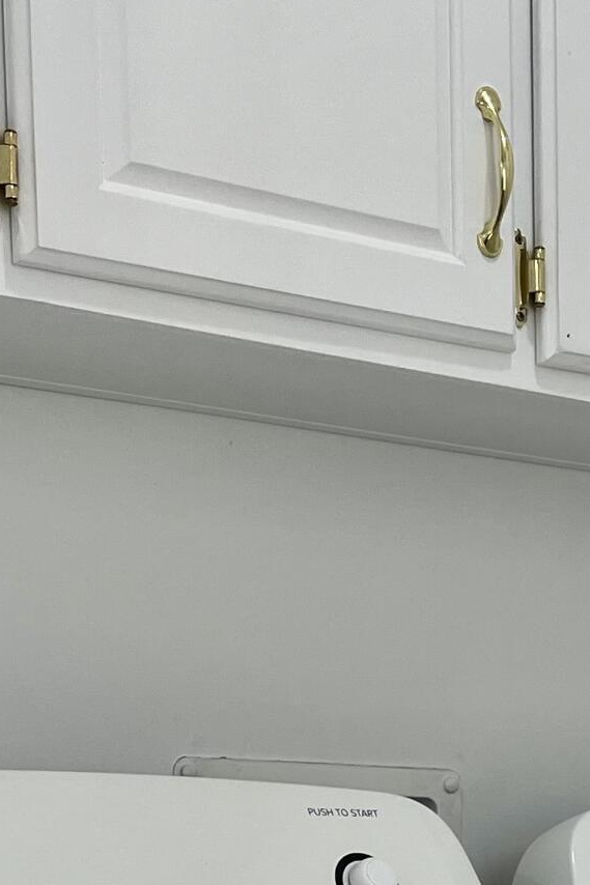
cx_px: 812
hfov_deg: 13.7
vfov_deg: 20.3
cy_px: 1025
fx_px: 2336
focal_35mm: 95
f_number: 1.6
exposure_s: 1/120
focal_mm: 5.1
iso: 80
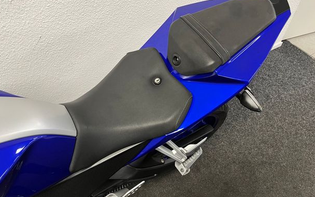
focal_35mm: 29
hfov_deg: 64.6
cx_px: 150
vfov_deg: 43.1
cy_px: 93
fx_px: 249
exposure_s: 1/50
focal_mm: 5.1
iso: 125
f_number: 1.6
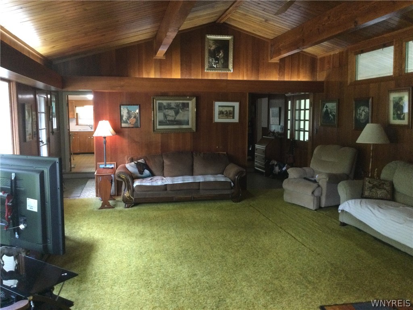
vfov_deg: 45.4
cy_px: 155
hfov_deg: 58.4
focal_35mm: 31
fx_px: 370
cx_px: 206
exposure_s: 1/30
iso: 250
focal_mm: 3.3
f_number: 2.4
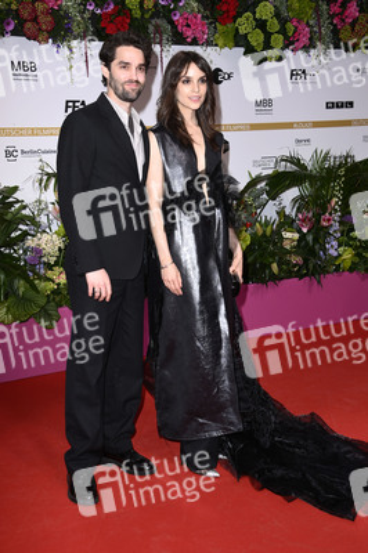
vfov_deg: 38.2
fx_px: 799
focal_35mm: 52
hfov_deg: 25.9
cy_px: 276
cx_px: 184
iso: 400
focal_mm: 52
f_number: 5.6
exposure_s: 1/250
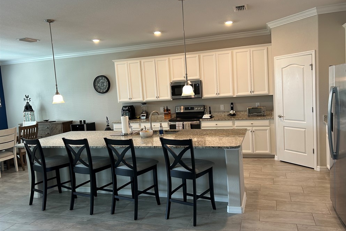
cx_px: 178
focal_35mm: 28
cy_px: 111
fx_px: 269
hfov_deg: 65.5
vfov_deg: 46.4
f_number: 1.5
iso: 100
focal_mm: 5.7
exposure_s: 1/60
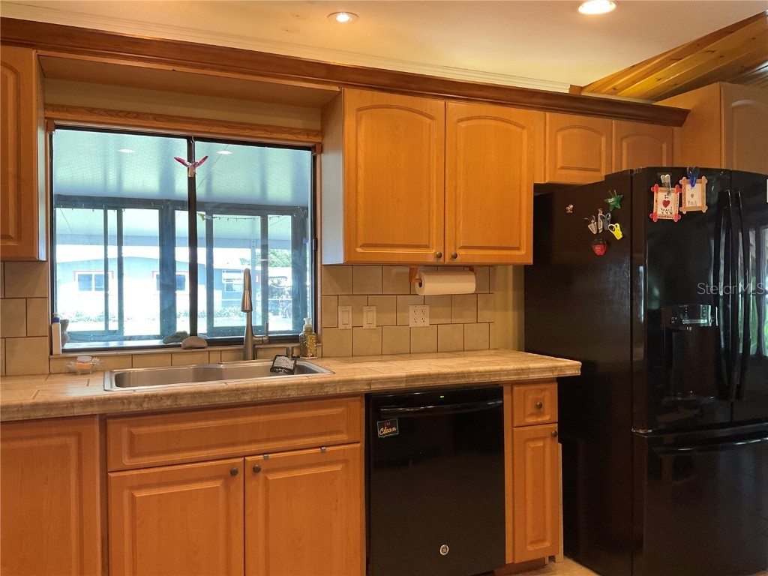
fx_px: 643
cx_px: 384
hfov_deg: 61.7
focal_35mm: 29
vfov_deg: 48.2
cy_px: 288
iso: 80
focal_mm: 3
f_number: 1.8
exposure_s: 1/60
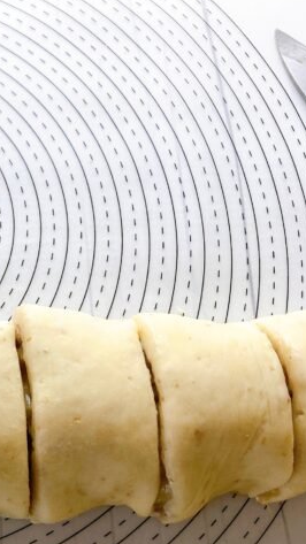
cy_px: 352
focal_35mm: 66
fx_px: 952
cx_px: -121
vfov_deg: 31.7
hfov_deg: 16.9
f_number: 1.8
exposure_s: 1/100
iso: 25
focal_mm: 3.99
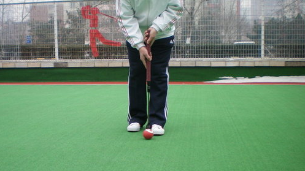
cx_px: 133
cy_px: 94
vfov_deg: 23.9
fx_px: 404
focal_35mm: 50
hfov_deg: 41.3
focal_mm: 6.3
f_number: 3.1
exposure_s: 1/80
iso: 64
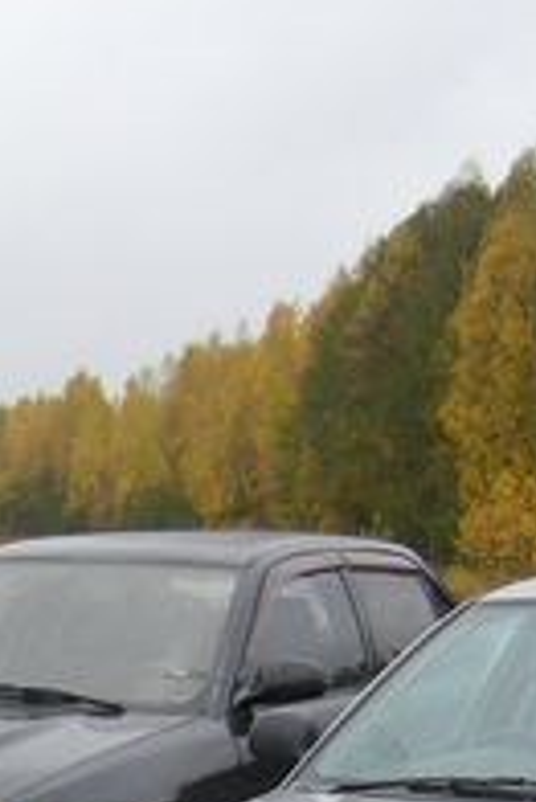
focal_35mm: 119
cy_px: 798
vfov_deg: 16.8
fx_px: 2653
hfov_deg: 11.4
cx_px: -4
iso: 80
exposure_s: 1/160
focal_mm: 5.8
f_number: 2.8
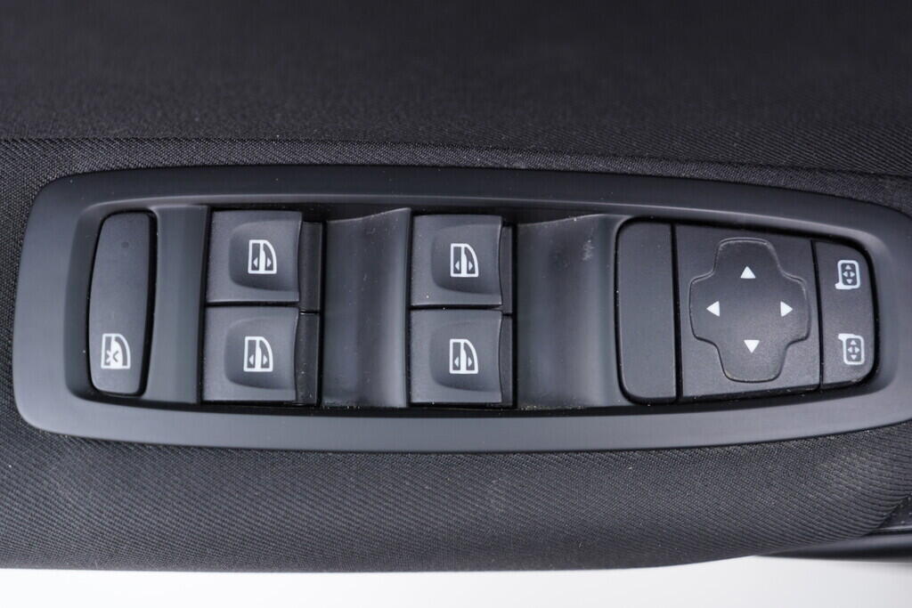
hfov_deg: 53.1
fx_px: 912
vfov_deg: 36.9
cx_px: 456
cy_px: 304
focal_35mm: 36
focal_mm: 24
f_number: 2.8
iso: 250
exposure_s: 1/40
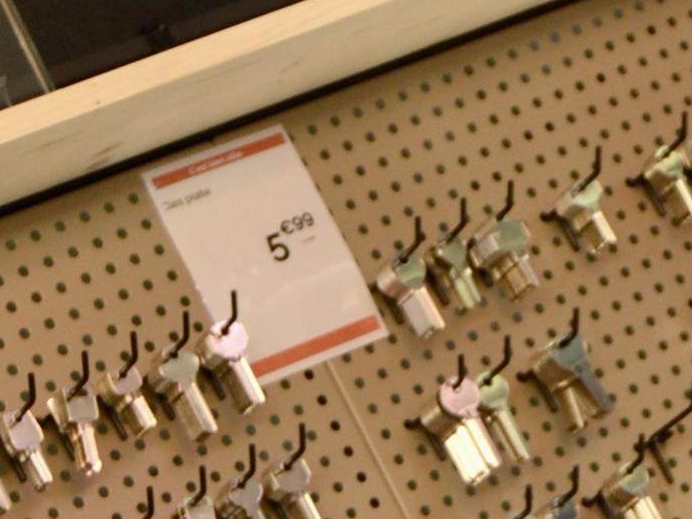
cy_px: 421
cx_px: 458
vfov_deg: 7.3
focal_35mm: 202
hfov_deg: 9.8
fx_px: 4037
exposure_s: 1/60
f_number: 4
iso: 450
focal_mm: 28
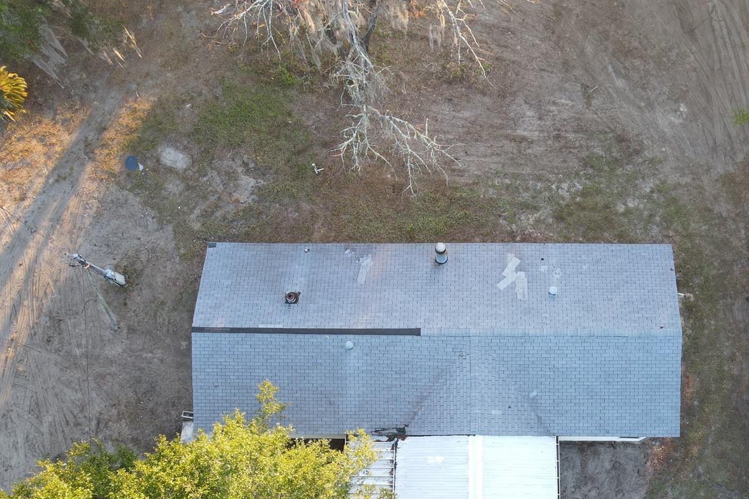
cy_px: 372
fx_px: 707
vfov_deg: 37.9
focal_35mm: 34
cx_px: 485
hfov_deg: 54.9
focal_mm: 4.5
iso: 100
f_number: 2.8
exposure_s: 1/15
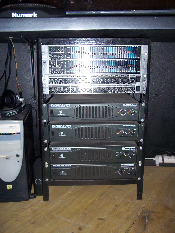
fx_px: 229
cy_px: 116
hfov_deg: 41.8
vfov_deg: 54.0
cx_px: 88
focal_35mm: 34
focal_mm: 5.6
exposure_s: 1/60
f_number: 2.7
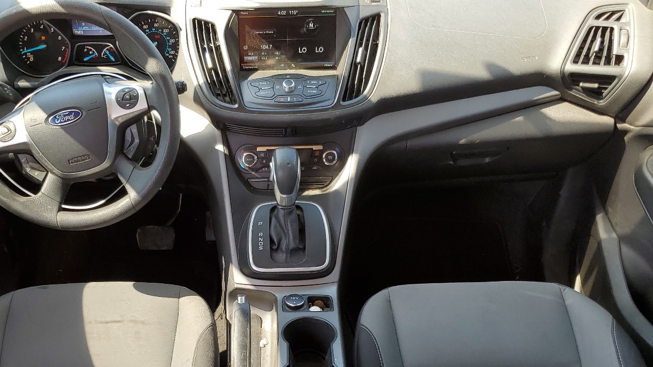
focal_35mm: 39
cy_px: 262
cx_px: 260
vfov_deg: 30.1
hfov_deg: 51.2
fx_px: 675
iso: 50
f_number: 1.5
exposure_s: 1/175
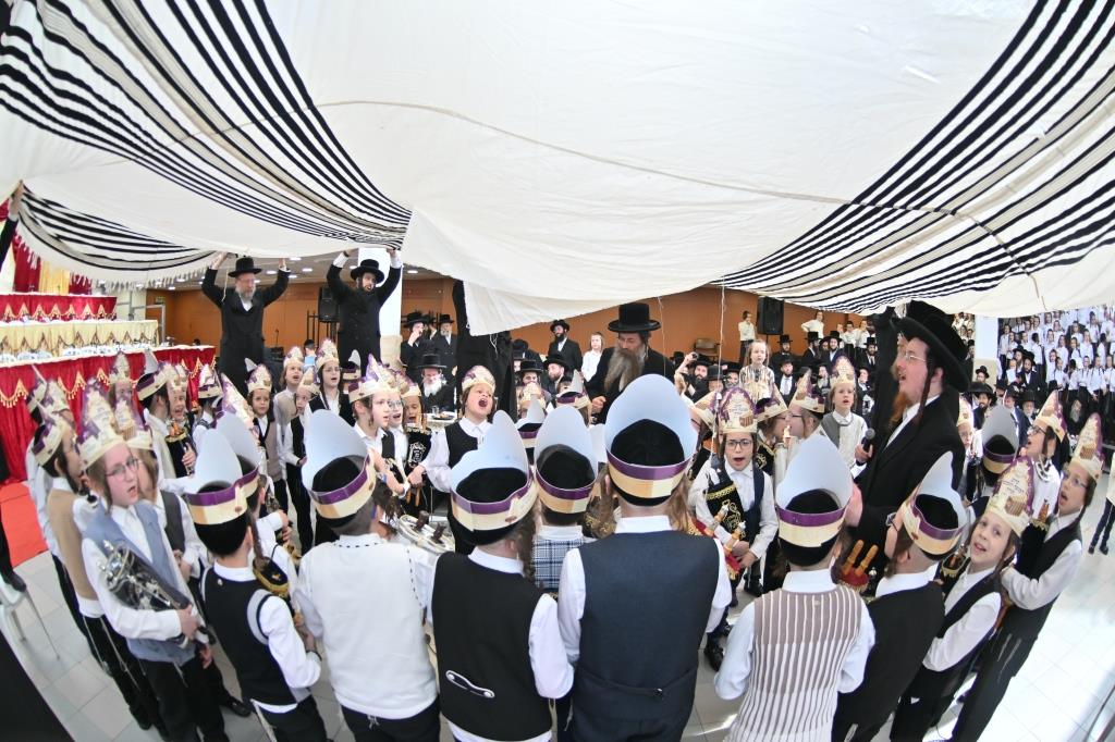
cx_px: 558
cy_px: 371
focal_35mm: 15
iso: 160
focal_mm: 10.5
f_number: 2.8
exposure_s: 1/160
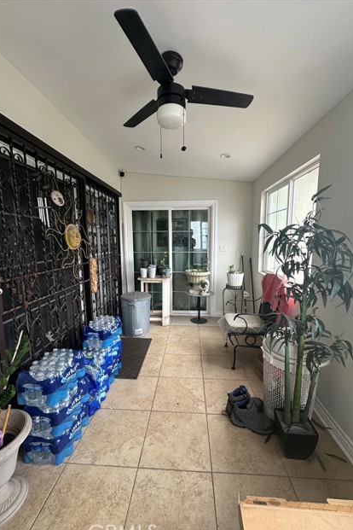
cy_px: 271
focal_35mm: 15
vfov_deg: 100.4
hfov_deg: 77.3
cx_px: 178
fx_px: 221
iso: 50
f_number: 2.2
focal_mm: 2.22
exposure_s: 1/99
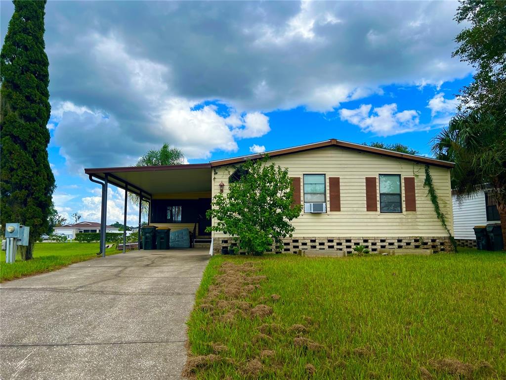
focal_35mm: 26
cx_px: 253
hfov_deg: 67.3
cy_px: 190
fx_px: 380
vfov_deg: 53.1
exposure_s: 1/3704
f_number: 1.5
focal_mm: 5.7
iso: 50
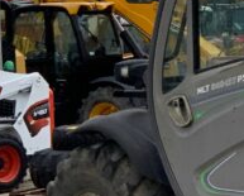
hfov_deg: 11.1
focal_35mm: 150
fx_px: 1085
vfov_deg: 10.3
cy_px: 102
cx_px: 554
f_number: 1.8
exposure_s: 1/1311
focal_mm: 3
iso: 16
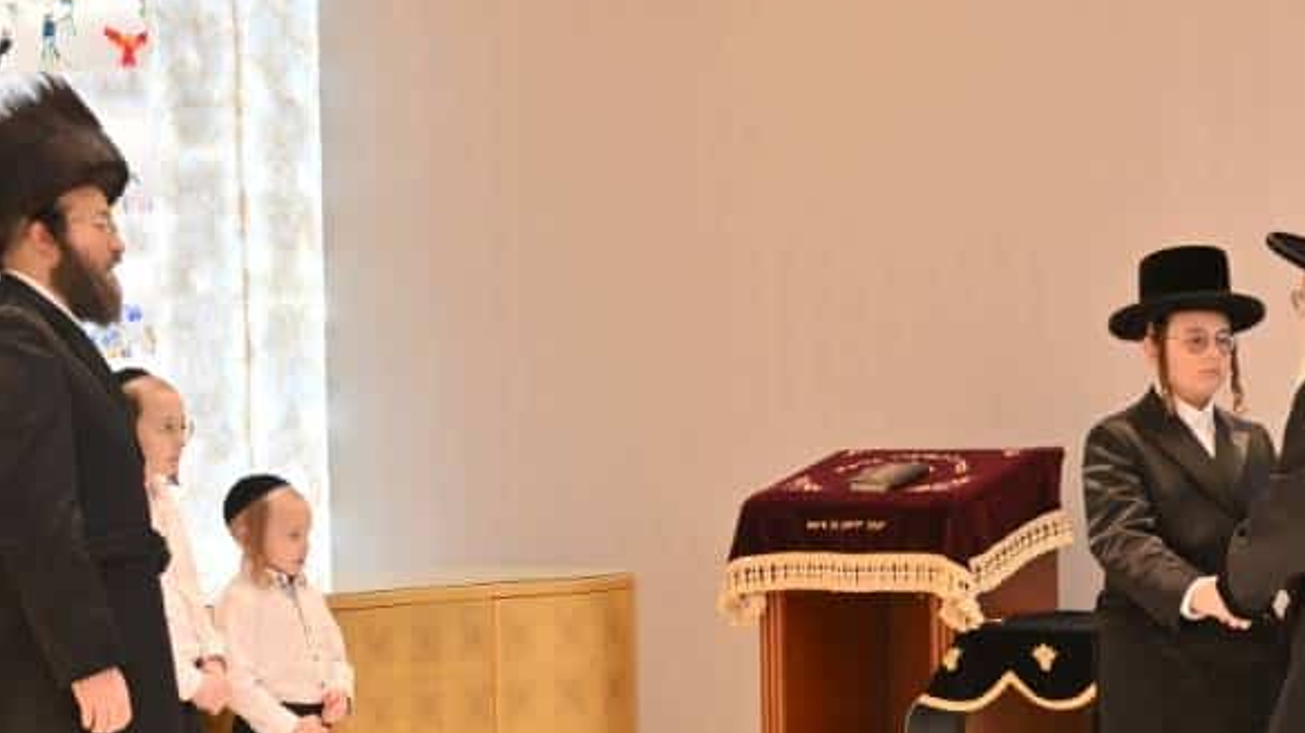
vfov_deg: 13.3
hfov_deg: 23.6
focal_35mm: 90
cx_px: 858
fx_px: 3113
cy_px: 691
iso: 640
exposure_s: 1/200
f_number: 4
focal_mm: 33
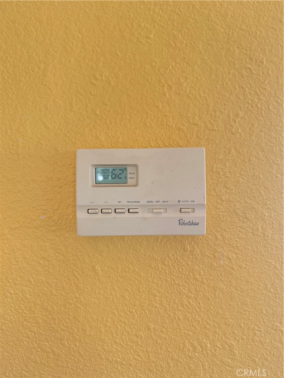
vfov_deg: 71.6
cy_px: 189
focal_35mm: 24
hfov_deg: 56.8
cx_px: 142
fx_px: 263
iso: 200
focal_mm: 6.76
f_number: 1.78
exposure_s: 1/110
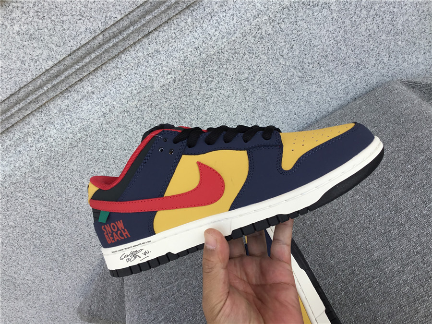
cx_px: 216
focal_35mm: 31
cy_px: 162
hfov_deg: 58.4
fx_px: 387
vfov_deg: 45.4
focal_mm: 3.3
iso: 25
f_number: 2.4
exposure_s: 1/287
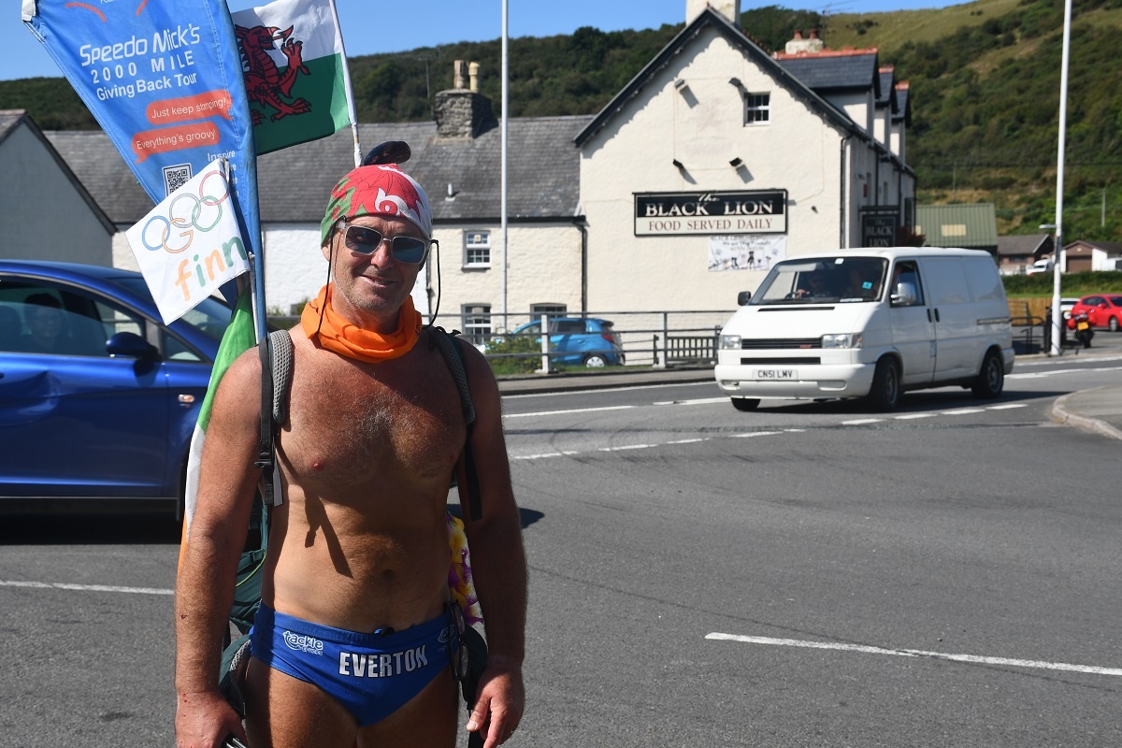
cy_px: 374
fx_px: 1870
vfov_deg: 22.6
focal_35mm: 60
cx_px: 561
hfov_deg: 33.4
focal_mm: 40
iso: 100
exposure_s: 1/320
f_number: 9
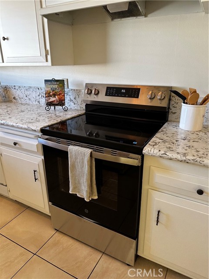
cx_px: 104
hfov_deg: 56.8
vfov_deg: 71.6
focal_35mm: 24
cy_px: 140
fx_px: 193
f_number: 1.78
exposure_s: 1/60
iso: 200
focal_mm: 6.86
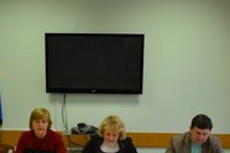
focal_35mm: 58
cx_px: 106
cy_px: 127
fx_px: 371
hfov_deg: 34.5
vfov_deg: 23.0
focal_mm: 18
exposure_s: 1/50
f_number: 3.5
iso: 400
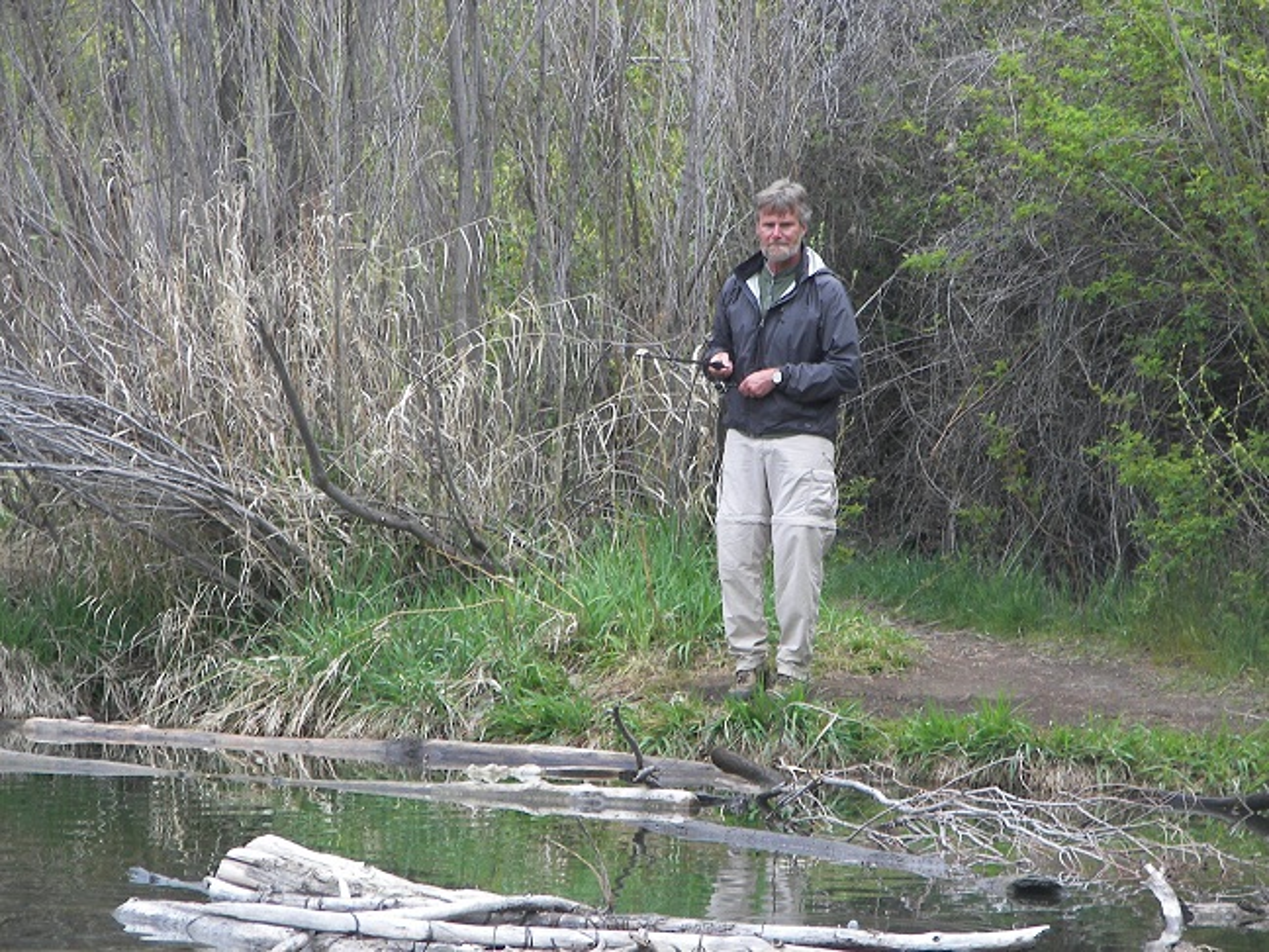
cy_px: 476
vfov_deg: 5.9
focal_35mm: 252
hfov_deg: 7.9
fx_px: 9238
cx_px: 634
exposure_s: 1/60
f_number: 3.6
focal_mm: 41.8
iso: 50
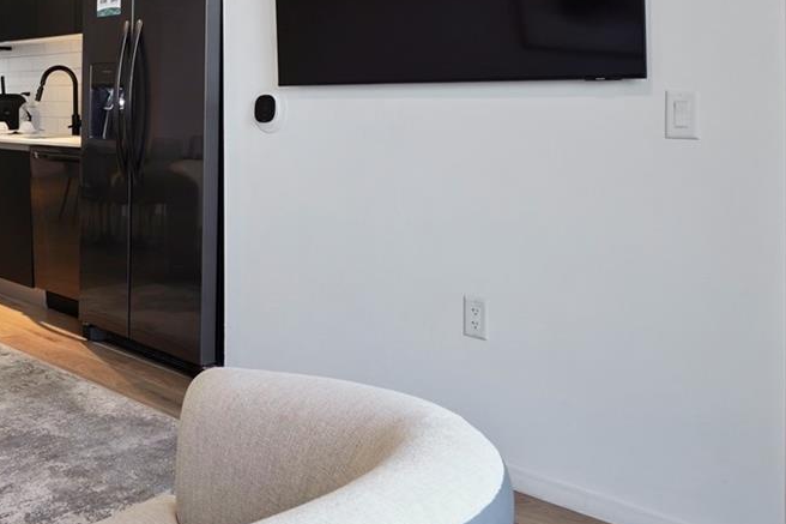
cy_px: 126
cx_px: 87
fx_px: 851
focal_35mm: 39
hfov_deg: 45.2
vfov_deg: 33.5
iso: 400
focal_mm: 16
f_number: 8
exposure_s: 1/4
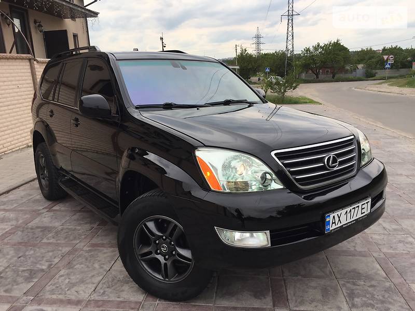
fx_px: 348
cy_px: 156
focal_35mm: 29
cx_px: 208
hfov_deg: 61.7
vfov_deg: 48.2
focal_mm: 4.2
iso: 32
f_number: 2.2
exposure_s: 1/590
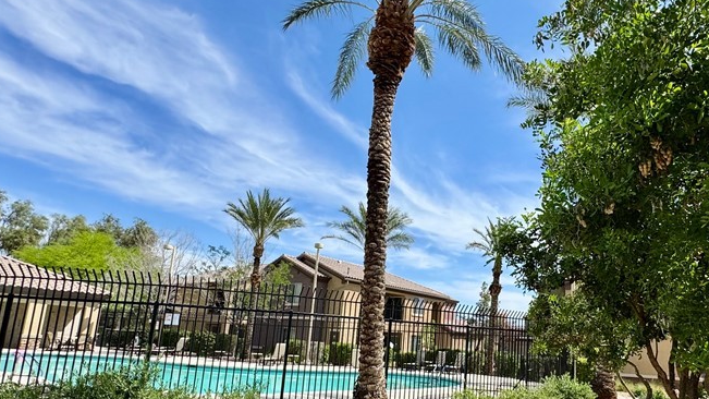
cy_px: 264
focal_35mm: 24
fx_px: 451
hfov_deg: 74.5
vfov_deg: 47.0
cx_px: 459
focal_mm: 2.22
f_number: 2.2
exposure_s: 1/2083
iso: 40
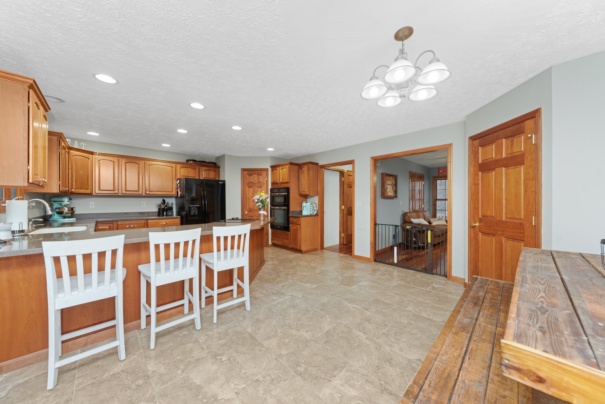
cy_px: 202
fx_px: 202
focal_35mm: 12
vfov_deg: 90.1
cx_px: 302
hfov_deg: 112.6
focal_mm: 12
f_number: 5.6
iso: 640
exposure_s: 1/25
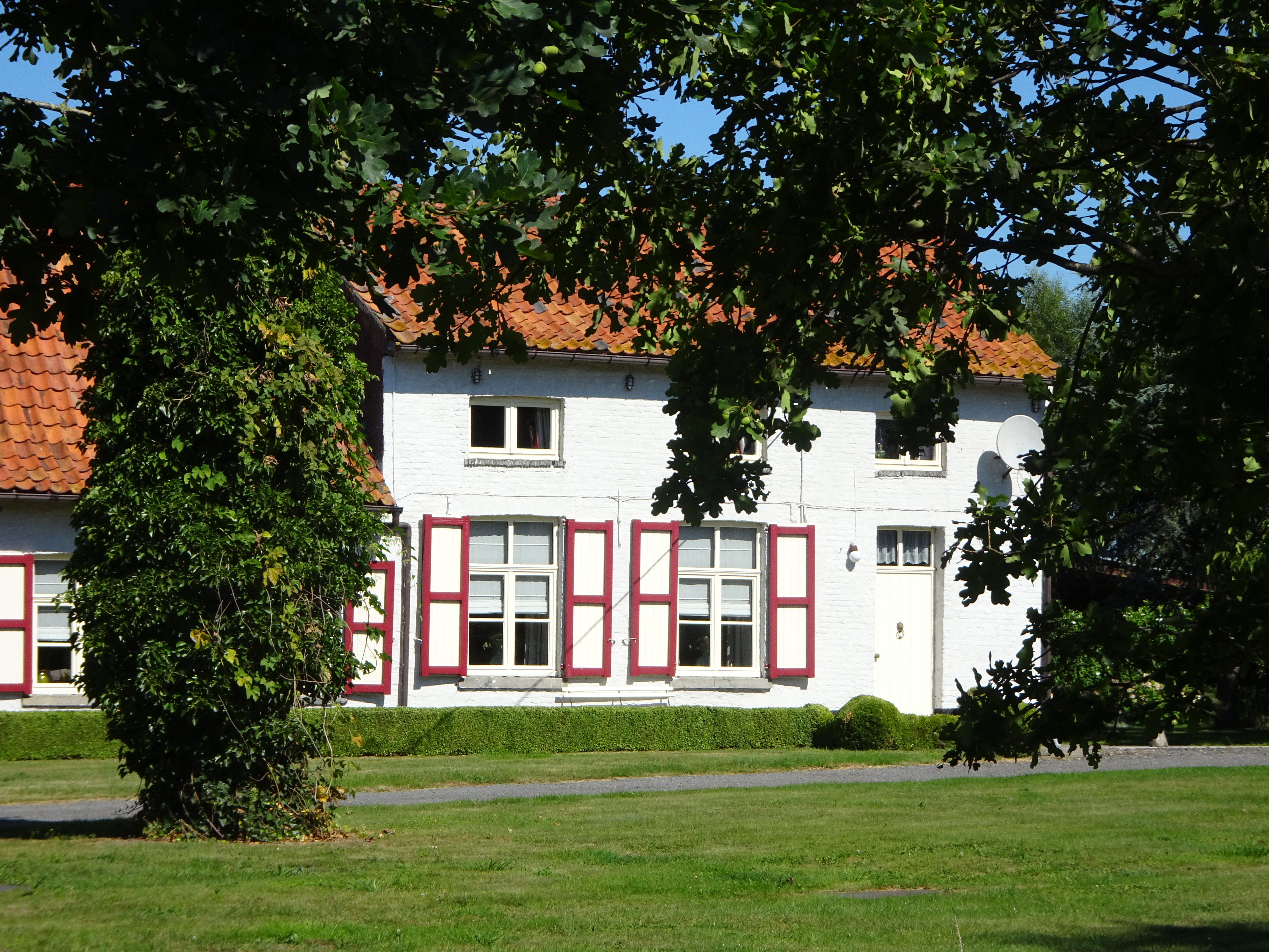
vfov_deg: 14.8
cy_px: 476
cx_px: 634
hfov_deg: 19.6
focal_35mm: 100
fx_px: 3666
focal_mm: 17.01
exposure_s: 1/500
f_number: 5
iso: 80
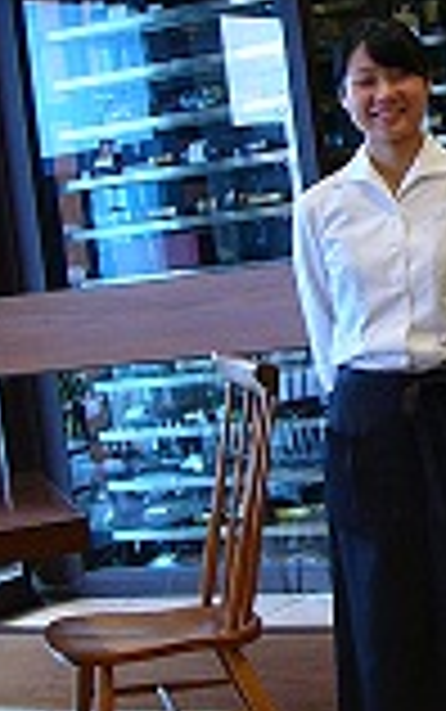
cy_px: 184
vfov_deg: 21.9
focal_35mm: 94
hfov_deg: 13.6
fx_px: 1825
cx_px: 514
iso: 50
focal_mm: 4.6
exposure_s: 1/8
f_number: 2.8
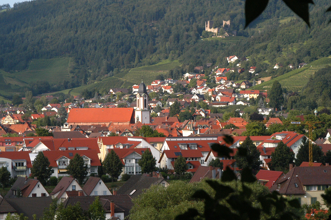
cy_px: 84
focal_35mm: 119
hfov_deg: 17.2
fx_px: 1093
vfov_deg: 11.5
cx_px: 145
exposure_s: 1/400
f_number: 10
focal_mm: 62
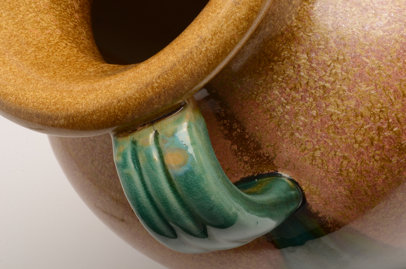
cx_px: 203
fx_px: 928
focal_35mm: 82
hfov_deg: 24.7
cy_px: 134
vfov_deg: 16.5
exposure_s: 1/160
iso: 100
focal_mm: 55
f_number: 29
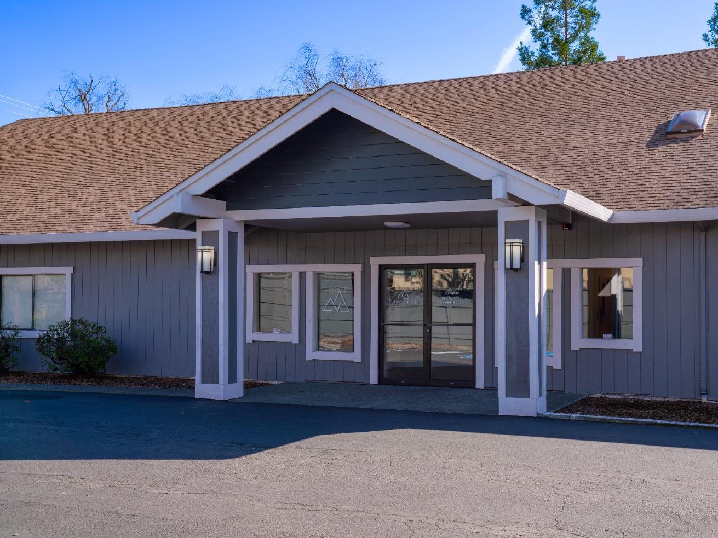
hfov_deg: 42.9
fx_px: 913
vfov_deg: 32.9
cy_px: 272
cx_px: 407
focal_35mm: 44
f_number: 9
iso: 100
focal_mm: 40
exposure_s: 1/80
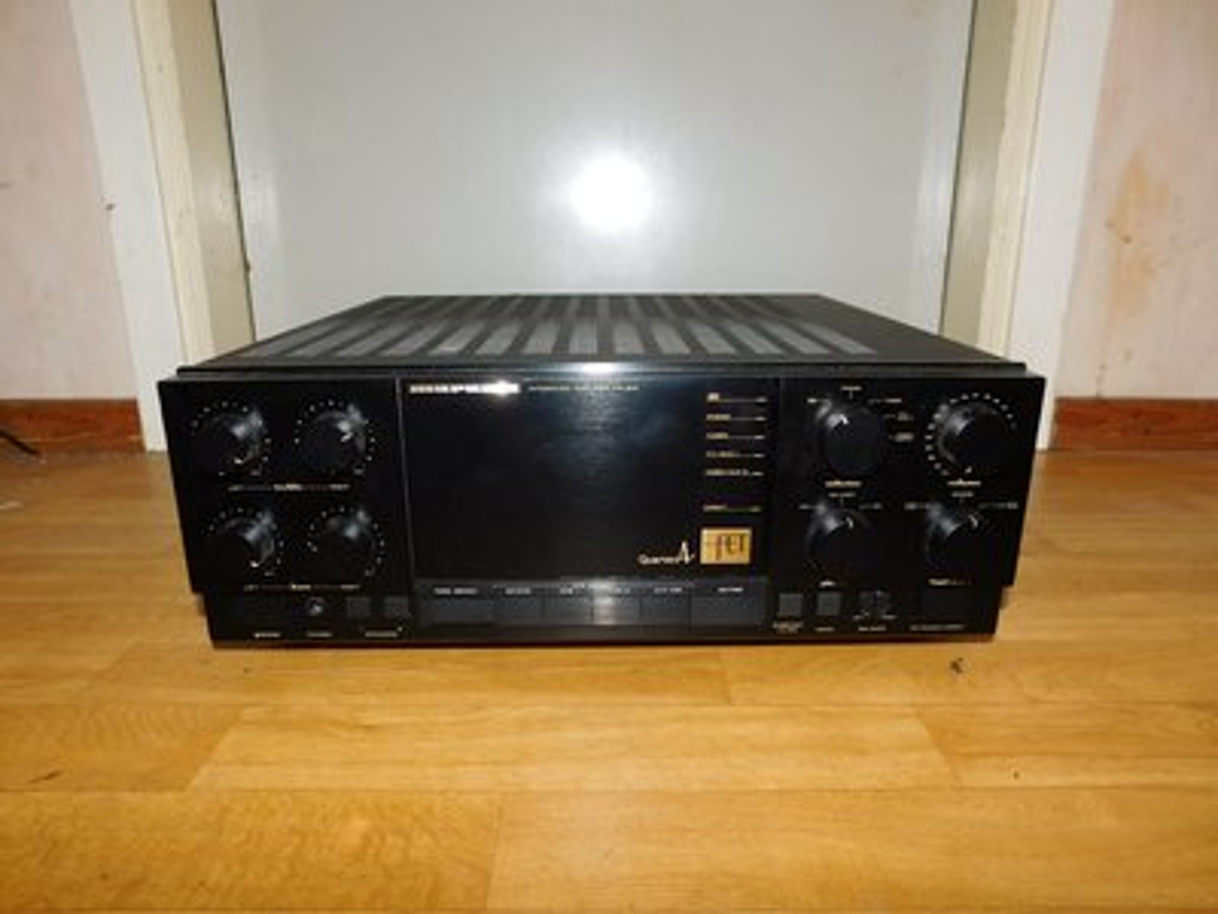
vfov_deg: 58.9
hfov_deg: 73.9
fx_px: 809
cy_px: 457
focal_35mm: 23
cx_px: 609
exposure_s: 1/30
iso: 200
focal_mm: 4
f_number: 3
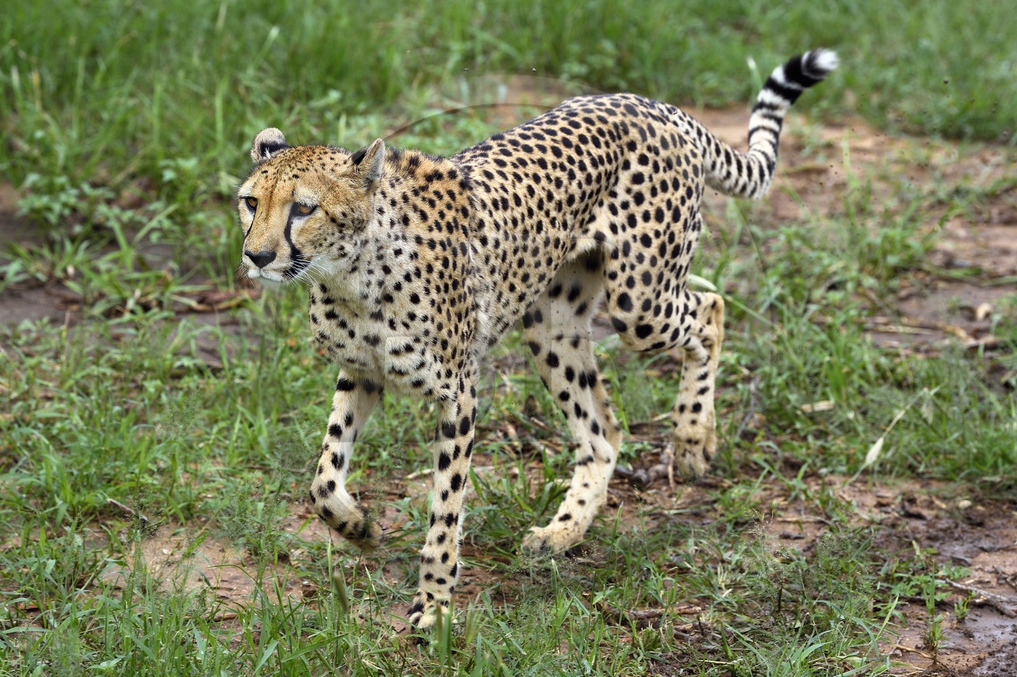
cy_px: 338
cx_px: 508
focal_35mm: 170
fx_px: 4801
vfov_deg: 8.1
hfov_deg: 12.1
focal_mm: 170
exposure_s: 1/1600
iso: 800
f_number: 5.6
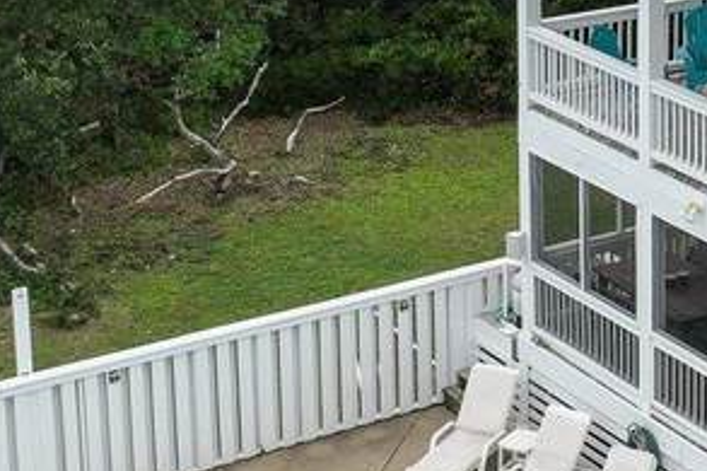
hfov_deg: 17.8
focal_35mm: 109
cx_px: 866
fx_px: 2139
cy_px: -59
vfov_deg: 12.3
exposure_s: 1/1250
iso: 100
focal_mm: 12.29
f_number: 2.8
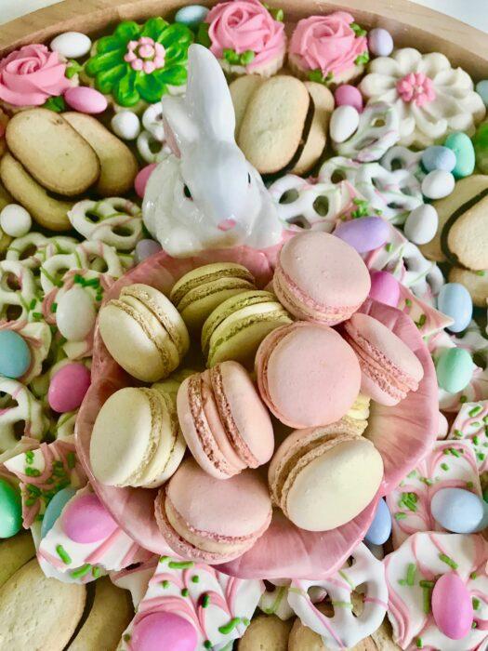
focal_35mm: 28
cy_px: 326
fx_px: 526
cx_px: 244
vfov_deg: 63.4
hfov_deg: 49.7
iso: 40
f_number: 1.8
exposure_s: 1/24
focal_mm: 3.99
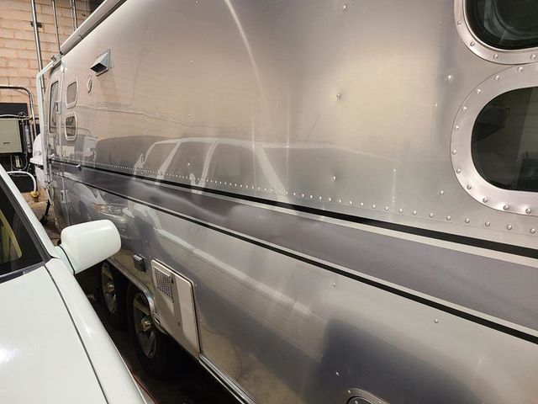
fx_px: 404
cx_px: 269
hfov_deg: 67.3
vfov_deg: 53.1
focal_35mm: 26
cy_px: 202
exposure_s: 1/59
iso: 200
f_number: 1.8
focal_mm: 5.4
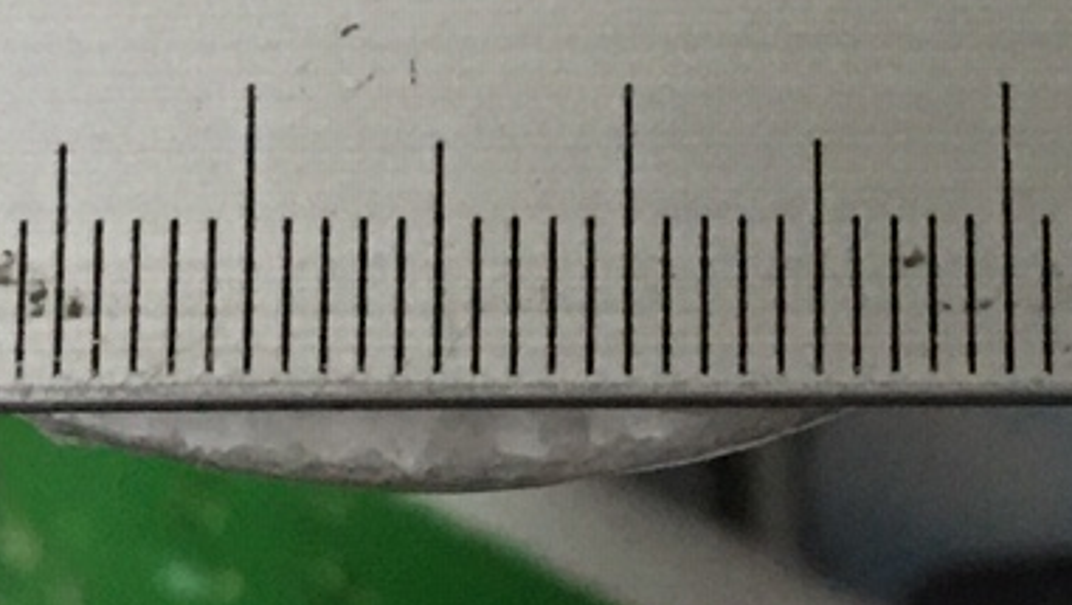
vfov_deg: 7.1
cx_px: 636
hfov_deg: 12.9
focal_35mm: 167
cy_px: -470
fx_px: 4751
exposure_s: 1/10
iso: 100
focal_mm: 4.15
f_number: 2.2
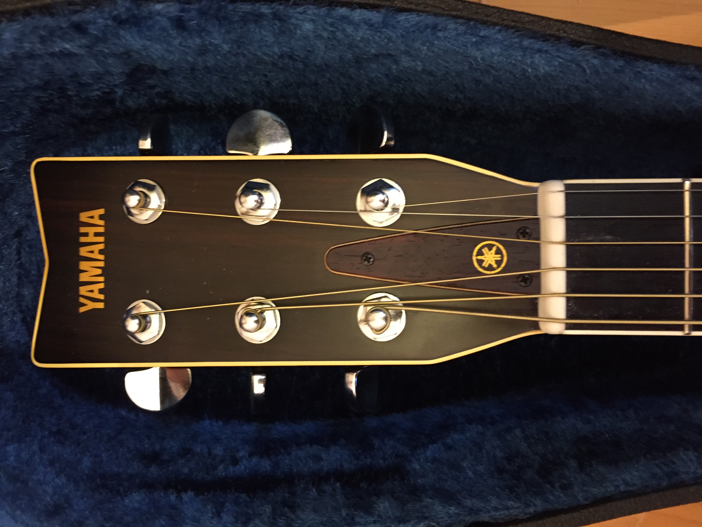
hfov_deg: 61.7
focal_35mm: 29
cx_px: 351
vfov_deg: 48.2
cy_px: 264
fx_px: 588
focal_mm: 4.15
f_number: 2.2
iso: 250
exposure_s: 1/15
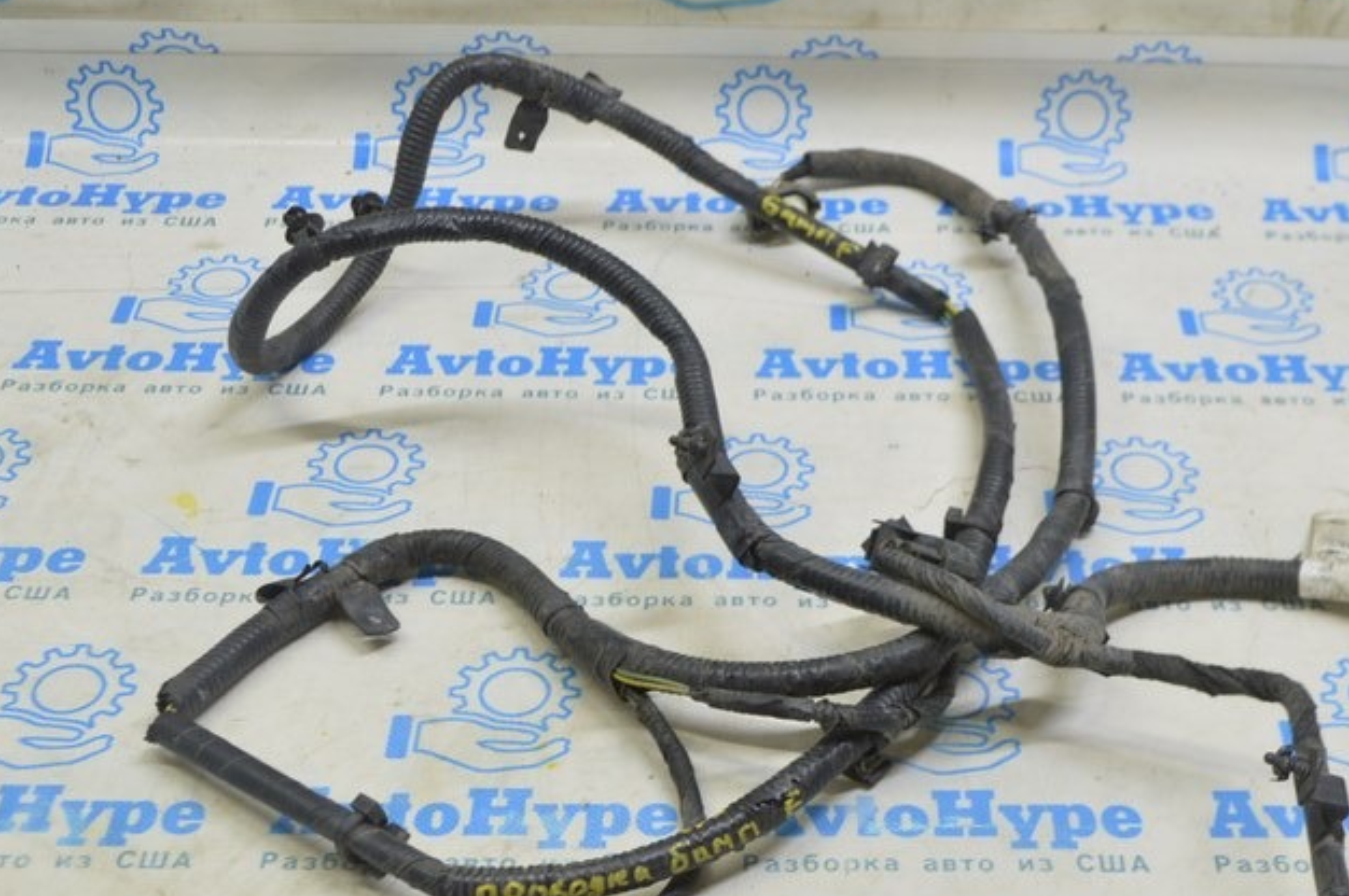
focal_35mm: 54
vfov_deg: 24.7
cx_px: 849
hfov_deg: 36.7
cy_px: 671
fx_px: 2021
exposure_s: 1/25
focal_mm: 22
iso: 400
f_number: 5.6
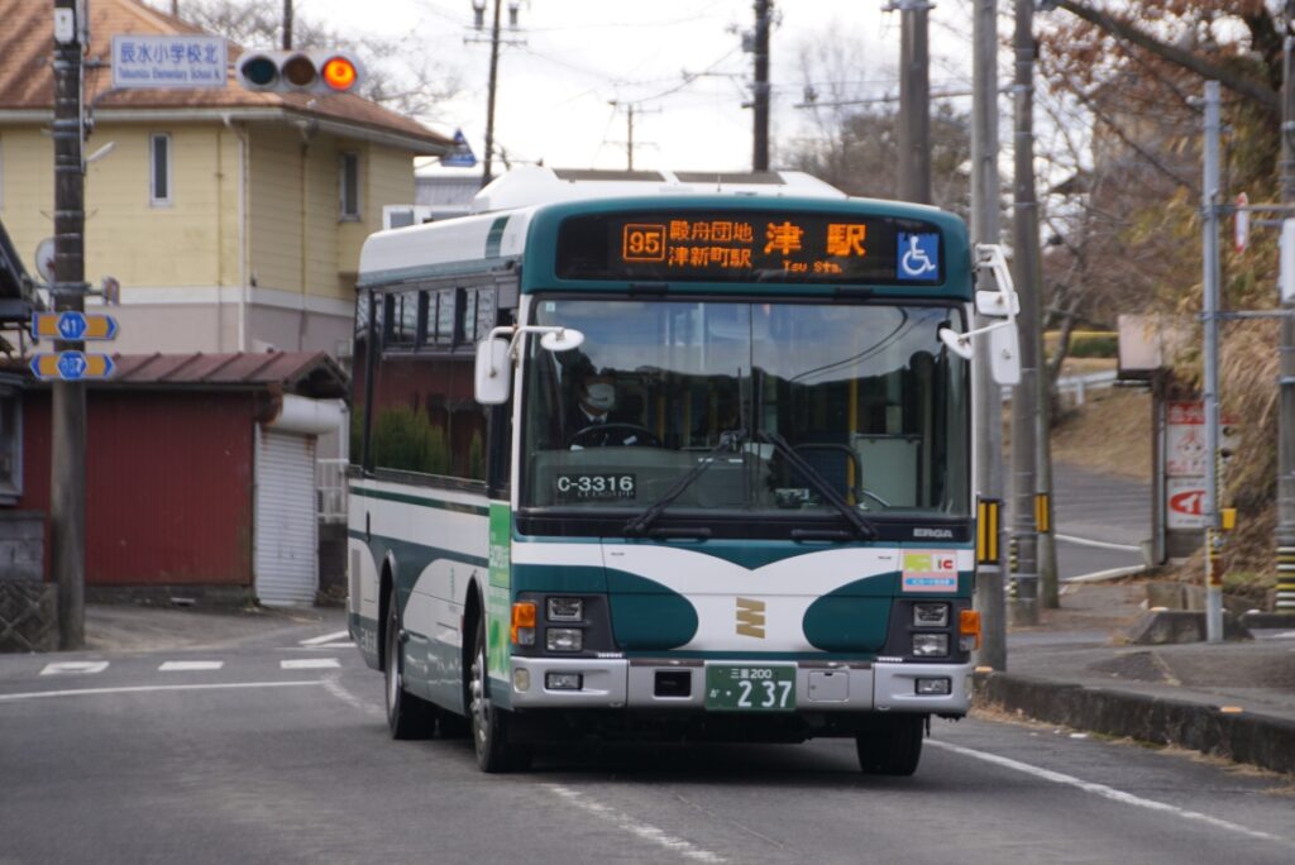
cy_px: 432
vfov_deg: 6.1
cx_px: 648
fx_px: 8098
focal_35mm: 225
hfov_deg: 9.1
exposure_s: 1/100
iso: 100
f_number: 6.3
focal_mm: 150
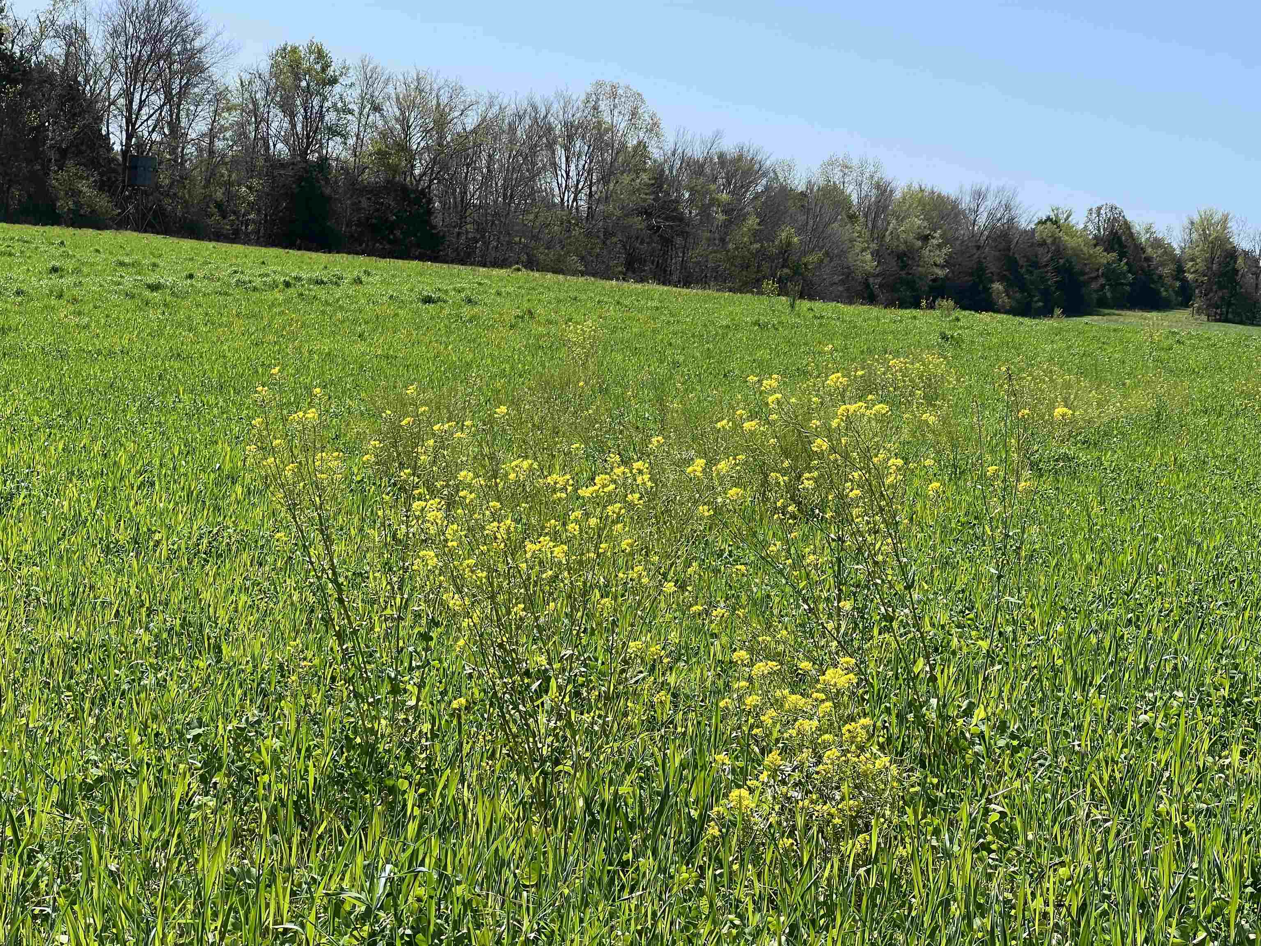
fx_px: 2805
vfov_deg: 19.1
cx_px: 630
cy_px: 473
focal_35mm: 77
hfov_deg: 25.3
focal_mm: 9
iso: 32
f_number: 2.8
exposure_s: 1/704
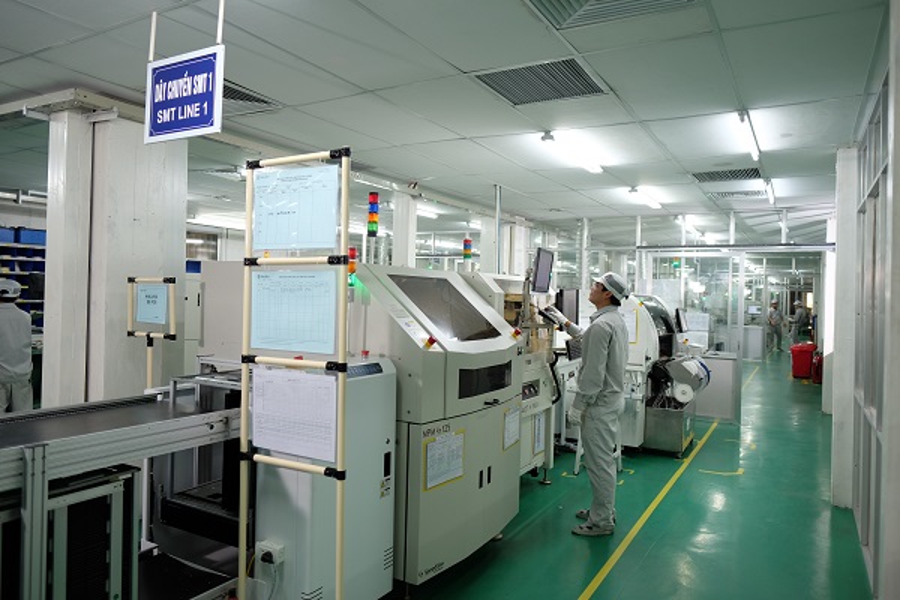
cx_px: 450
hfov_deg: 73.7
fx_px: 600
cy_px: 300
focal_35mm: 24
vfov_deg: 53.1
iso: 250
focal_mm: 16
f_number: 1.8
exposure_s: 1/80
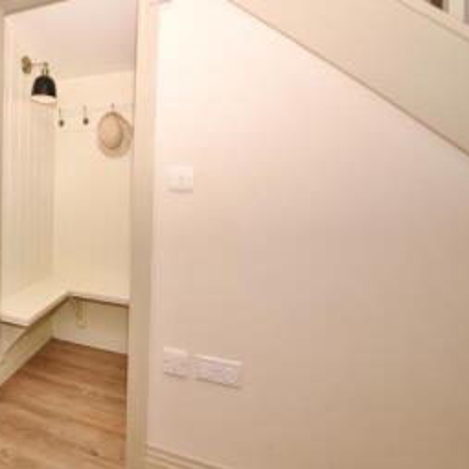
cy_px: 203
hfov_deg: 67.6
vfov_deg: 77.3
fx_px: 291
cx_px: 72
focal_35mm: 19
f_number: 4.5
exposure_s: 1/60
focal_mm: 12
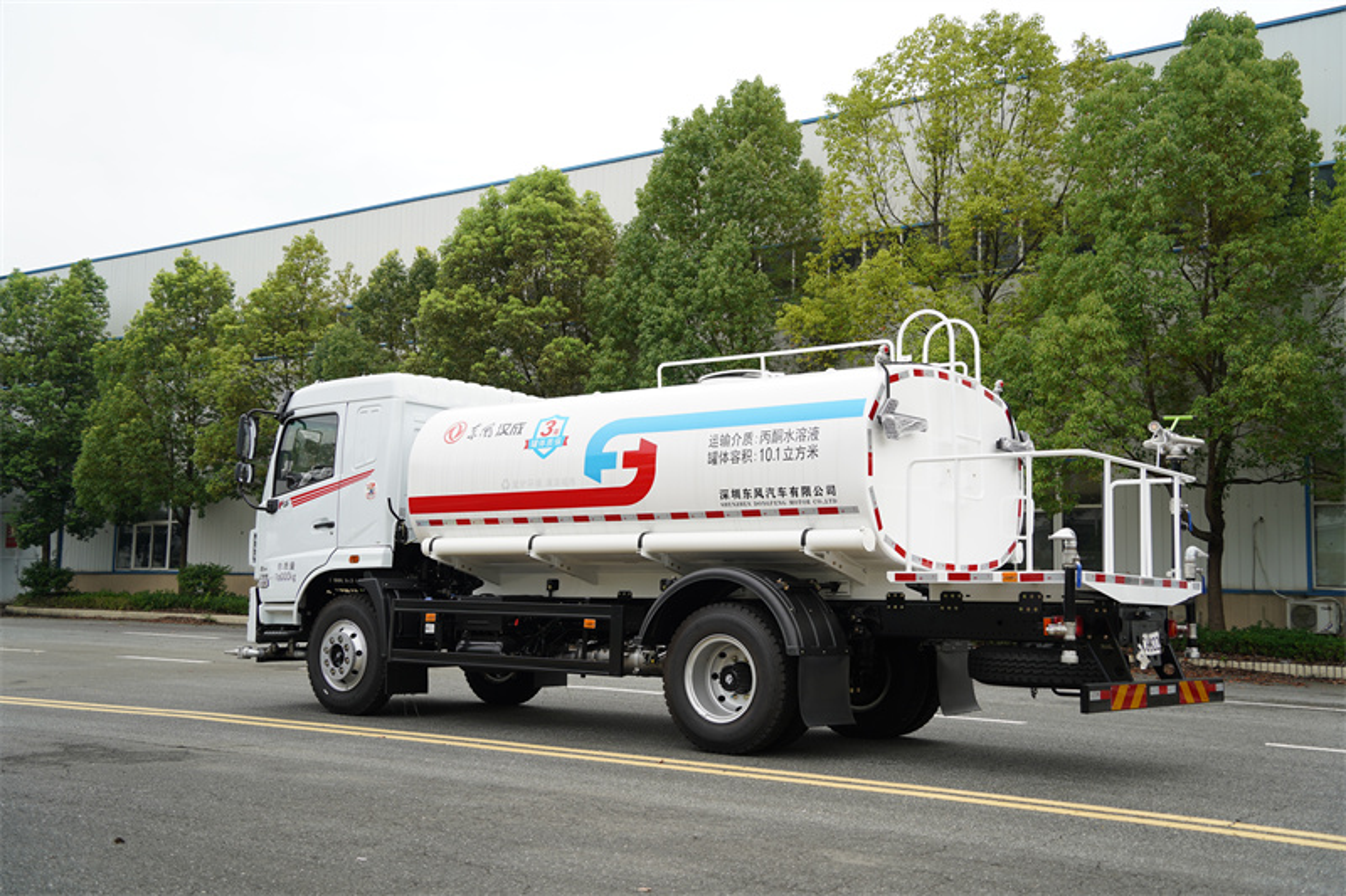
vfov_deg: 34.2
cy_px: 448
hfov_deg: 49.6
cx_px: 673
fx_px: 1458
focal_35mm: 39
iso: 100
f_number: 3.2
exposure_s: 1/400
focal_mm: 39
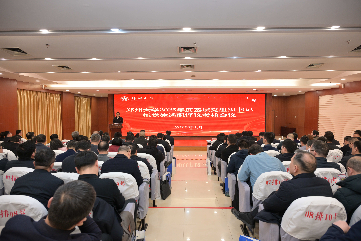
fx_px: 241
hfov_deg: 73.7
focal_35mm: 24
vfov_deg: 53.1
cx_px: 180
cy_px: 120
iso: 800
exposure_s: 1/125
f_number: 4
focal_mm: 24
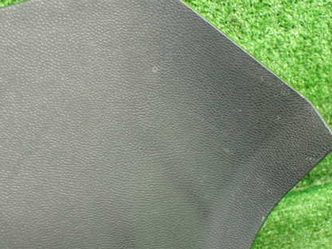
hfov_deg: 43.7
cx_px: 195
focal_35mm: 43
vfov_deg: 33.4
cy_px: 154
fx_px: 412
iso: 800
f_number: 2.3
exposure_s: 1/60
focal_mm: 5.4
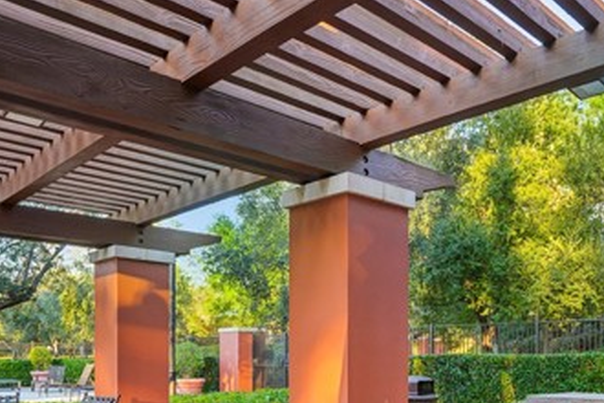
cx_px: 370
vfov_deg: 36.7
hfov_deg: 56.7
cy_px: 384
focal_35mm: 33
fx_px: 554
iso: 800
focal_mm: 17
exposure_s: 1/50
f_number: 8
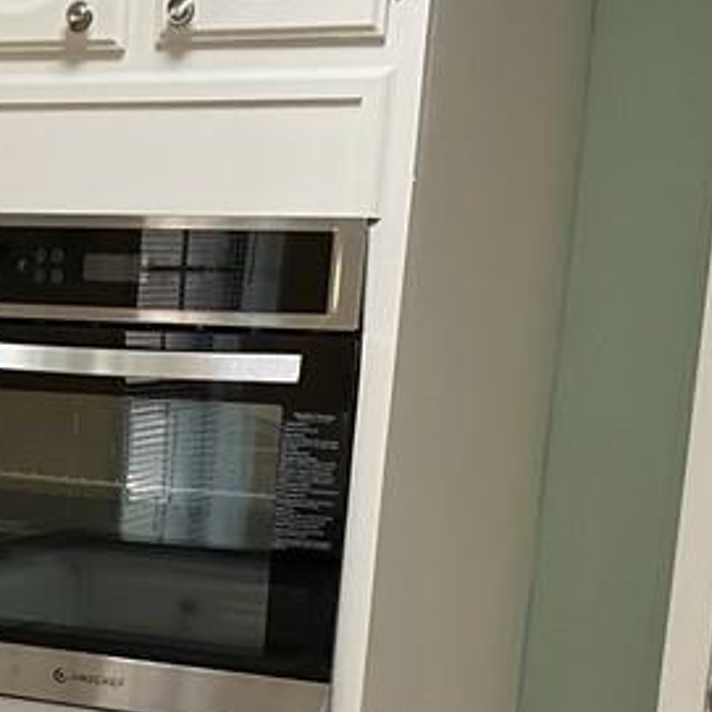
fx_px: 2257
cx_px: -208
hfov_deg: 16.9
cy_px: 770
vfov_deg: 17.4
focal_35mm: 97
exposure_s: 1/60
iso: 80
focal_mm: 3
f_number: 1.8
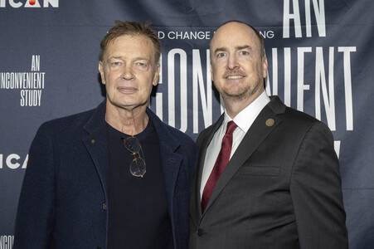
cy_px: 124
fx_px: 519
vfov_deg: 27.0
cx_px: 187
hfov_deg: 39.6
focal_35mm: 50
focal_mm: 50
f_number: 5.6
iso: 800
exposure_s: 1/200
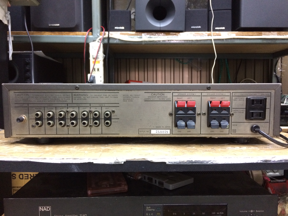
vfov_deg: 48.2
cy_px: 108
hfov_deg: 61.7
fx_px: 241
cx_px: 144
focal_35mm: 29
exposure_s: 1/25
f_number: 2.2
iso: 250
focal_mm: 4.15
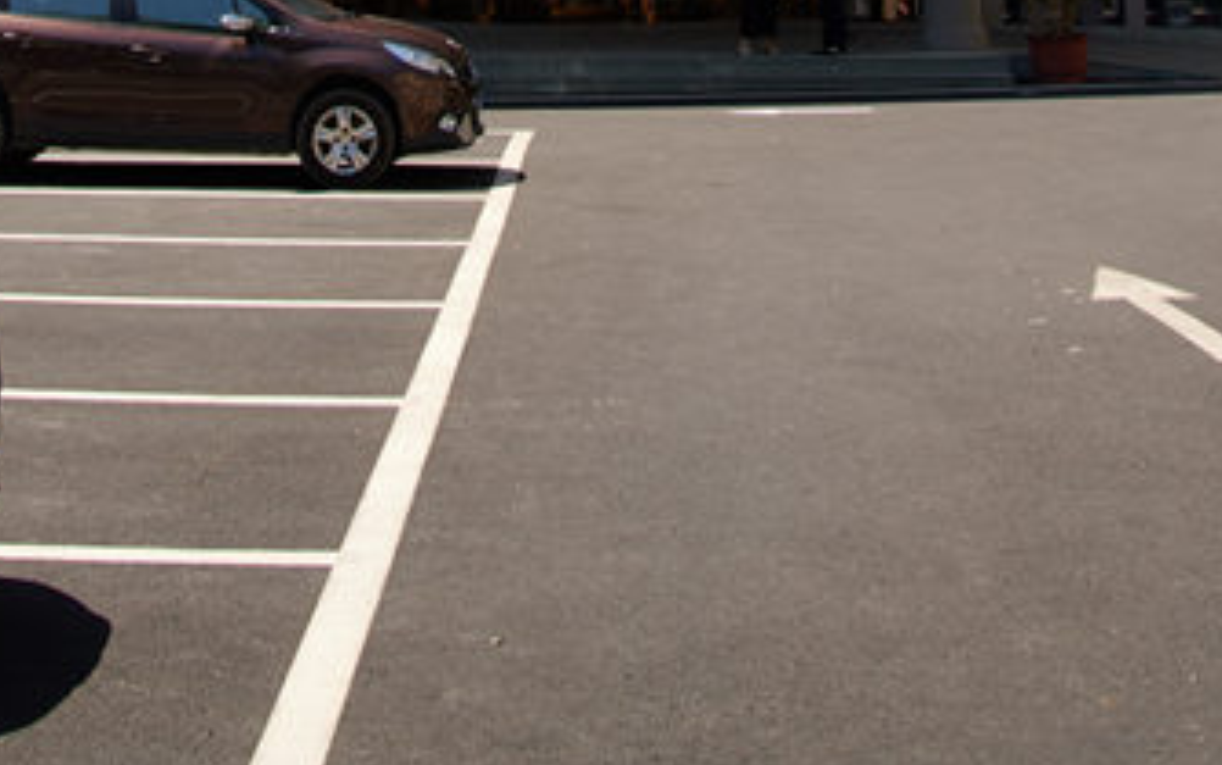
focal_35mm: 79
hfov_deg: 26.1
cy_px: -1083
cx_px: 560
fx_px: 2632
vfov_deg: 12.7
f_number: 7.1
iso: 64
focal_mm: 24
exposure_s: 1/125
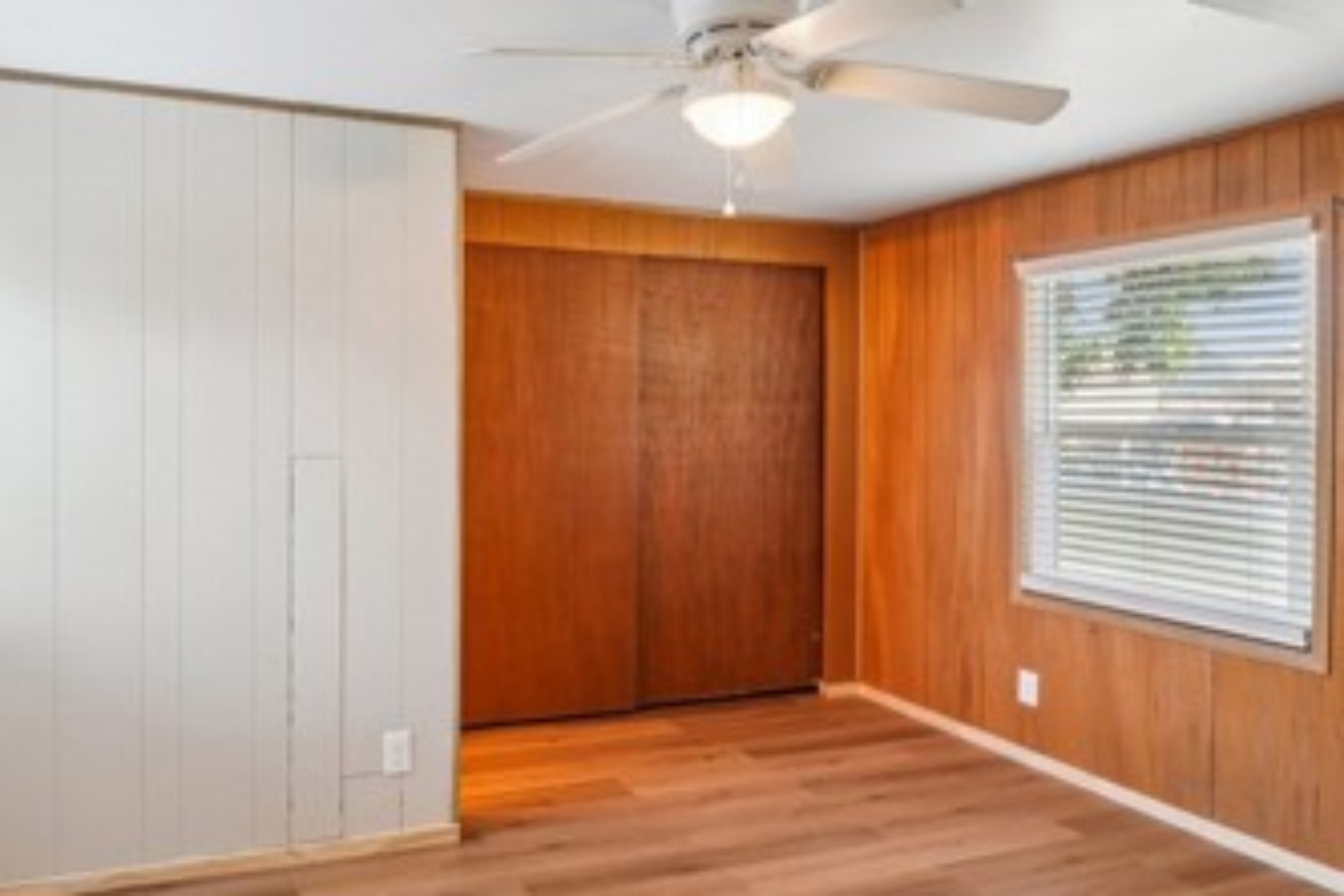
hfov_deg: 70.4
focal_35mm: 25
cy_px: 404
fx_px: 933
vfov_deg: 51.2
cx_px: 505
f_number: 8
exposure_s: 1/8
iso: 400
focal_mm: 13
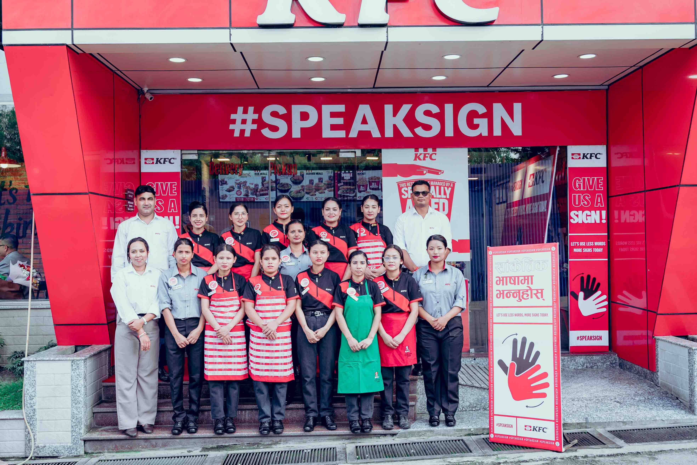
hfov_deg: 53.1
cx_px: 348
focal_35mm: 36
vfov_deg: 36.9
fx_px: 697
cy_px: 232
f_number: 2.8
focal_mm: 24
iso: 125
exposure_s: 1/250
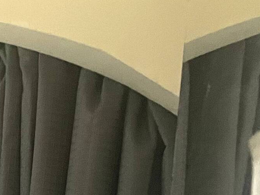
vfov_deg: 11.0
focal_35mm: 119
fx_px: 894
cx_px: -313
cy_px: 424
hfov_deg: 13.4
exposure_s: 1/60
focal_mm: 4.2
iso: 400
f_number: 1.6
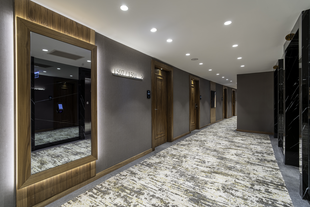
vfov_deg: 73.8
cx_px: 155
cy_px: 104
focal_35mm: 16
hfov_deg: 96.7
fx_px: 138
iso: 250
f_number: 10
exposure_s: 1/20
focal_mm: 16
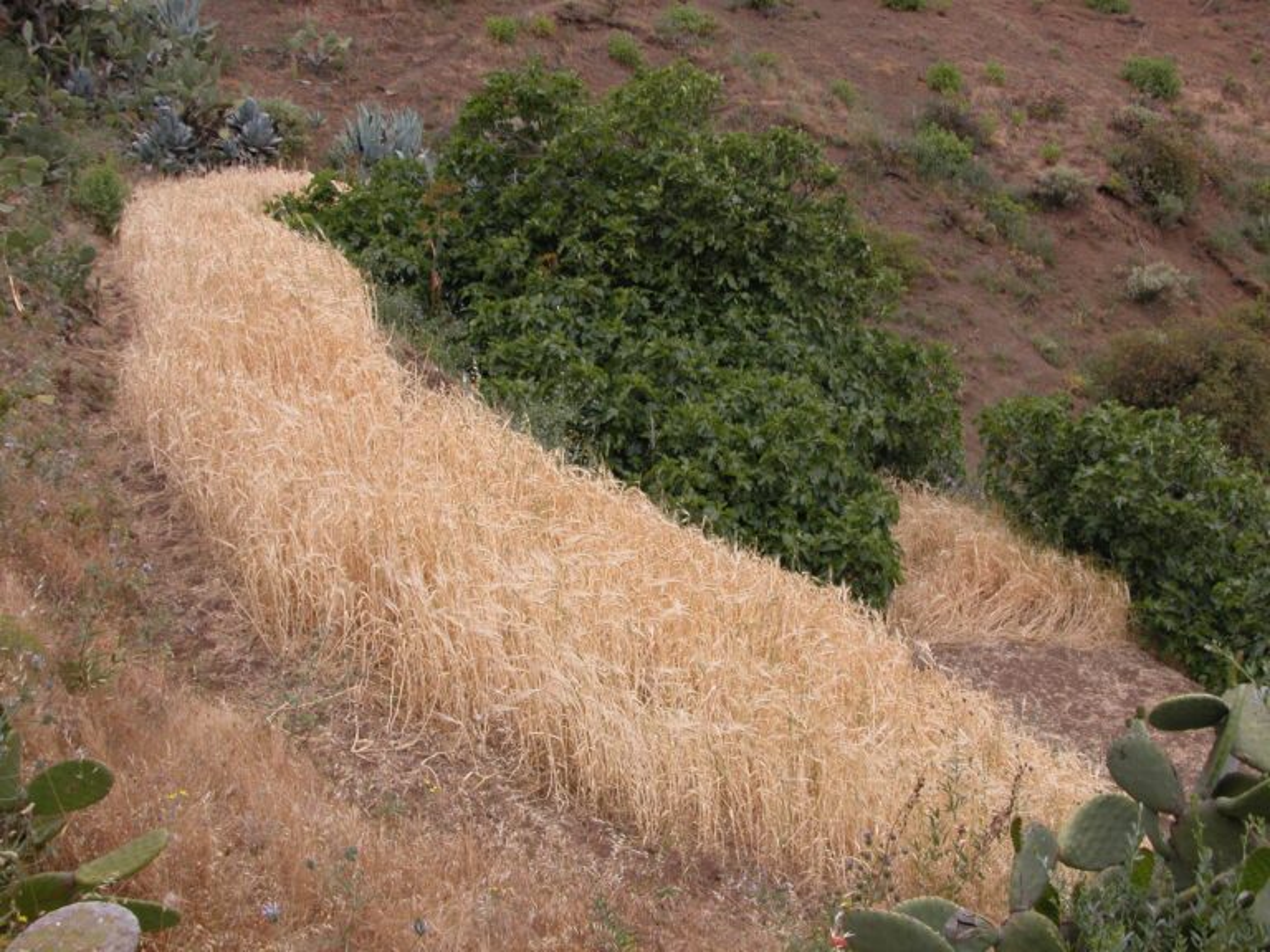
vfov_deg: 40.7
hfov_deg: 52.6
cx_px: 635
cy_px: 476
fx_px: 1284
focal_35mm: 35
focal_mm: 8.9
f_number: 5
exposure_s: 1/220
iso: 100
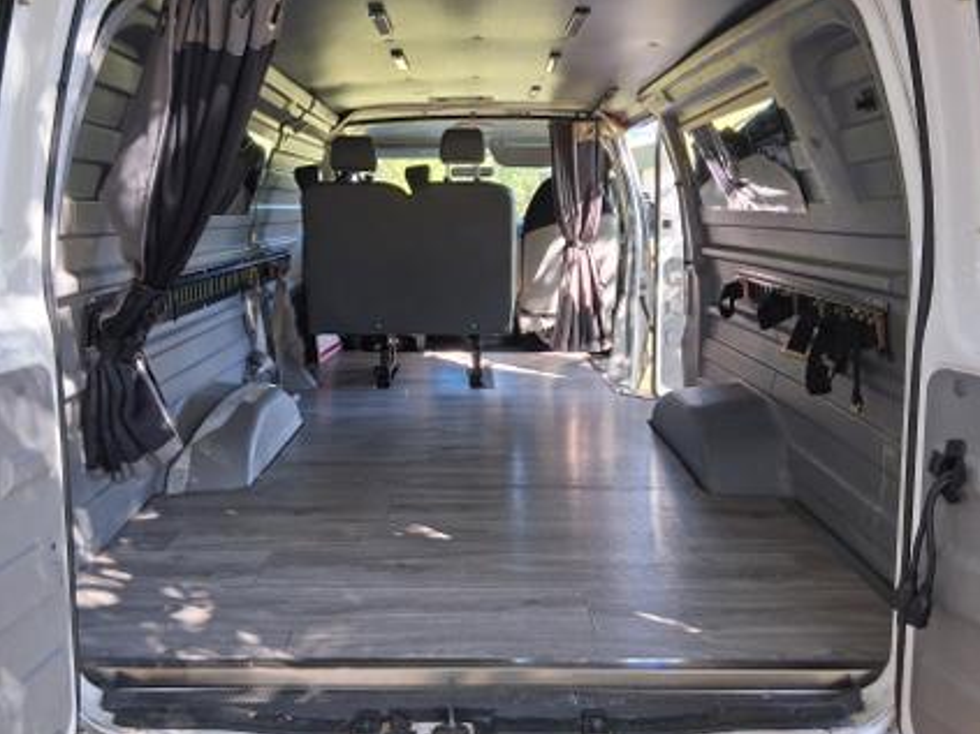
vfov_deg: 45.3
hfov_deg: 58.3
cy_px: 308
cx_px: 470
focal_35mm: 31
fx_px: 877
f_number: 1.8
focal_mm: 3.98
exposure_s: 1/120
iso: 100
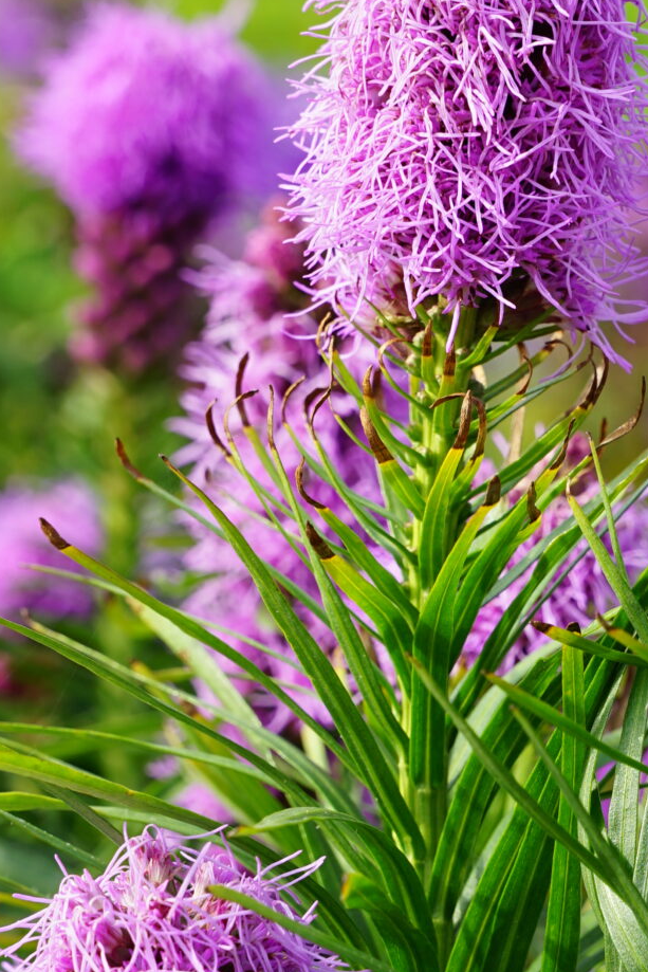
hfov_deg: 6.6
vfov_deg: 9.8
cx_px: 591
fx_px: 5640
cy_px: 587
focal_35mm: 209
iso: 100
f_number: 8
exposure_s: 1/125
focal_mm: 75
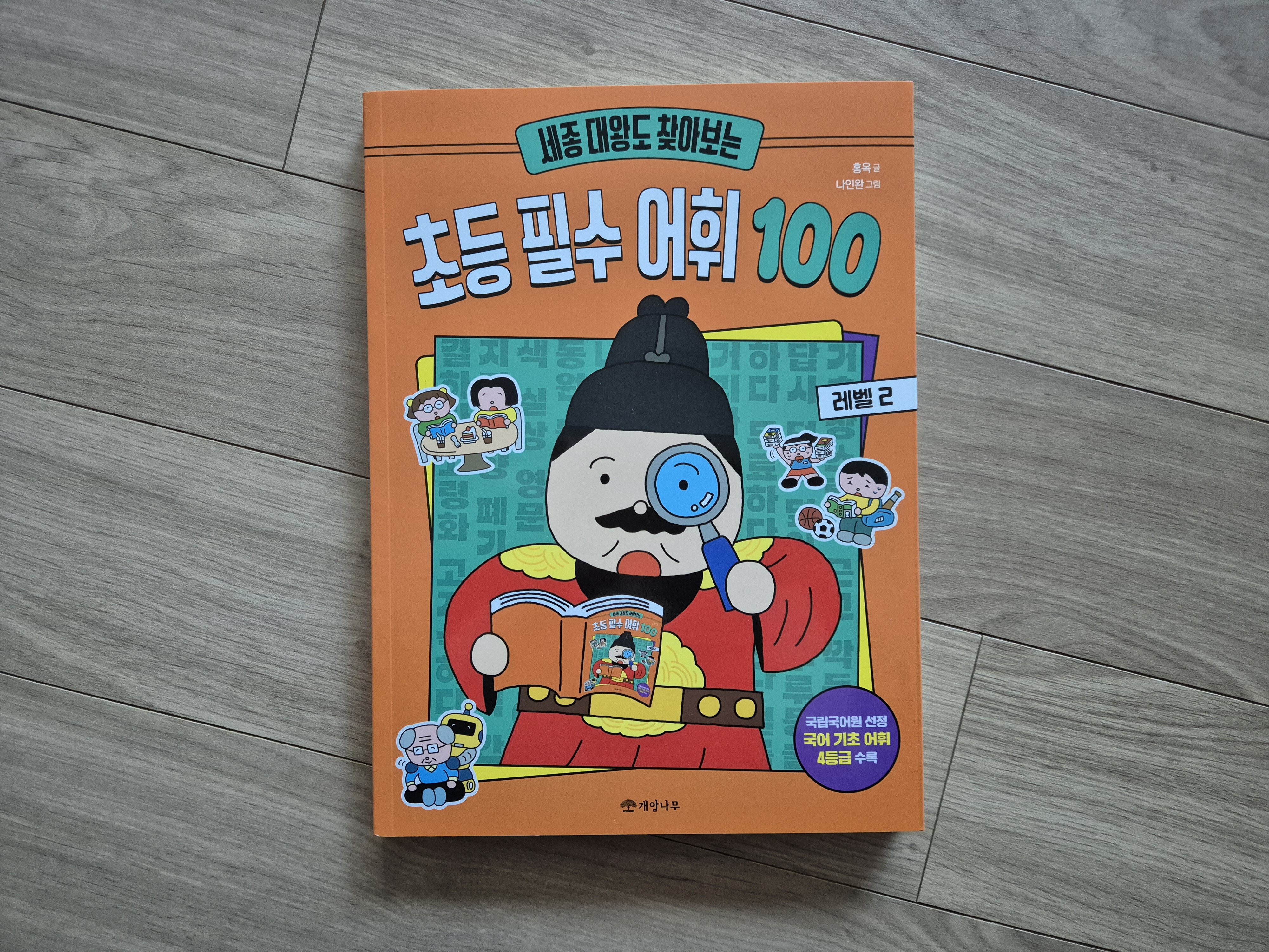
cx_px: 634
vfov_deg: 58.9
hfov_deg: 73.9
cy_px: 476
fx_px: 843
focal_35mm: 23
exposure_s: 1/60
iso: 1000
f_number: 1.8
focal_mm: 5.4
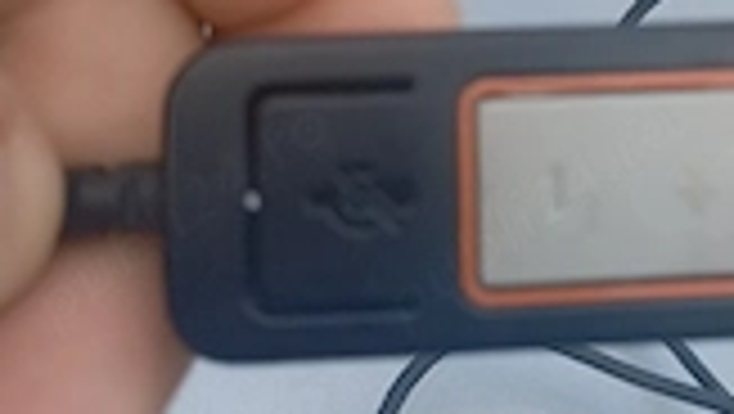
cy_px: -81
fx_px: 1402
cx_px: 621
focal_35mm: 72
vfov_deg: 16.1
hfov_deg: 28.5
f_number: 1.8
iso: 100
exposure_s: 1/476
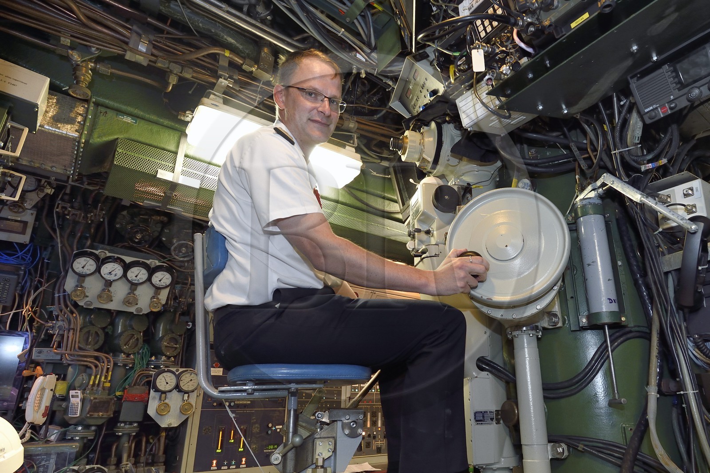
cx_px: 355
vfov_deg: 64.5
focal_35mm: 19
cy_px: 236
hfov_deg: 86.9
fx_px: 375
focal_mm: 19
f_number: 6.3
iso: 1000
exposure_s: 1/15
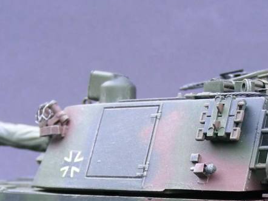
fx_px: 789
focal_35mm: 102
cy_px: 204
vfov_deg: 14.3
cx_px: 136
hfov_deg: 19.3
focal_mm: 7.4
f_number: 3.5
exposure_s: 1/6.3
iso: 50
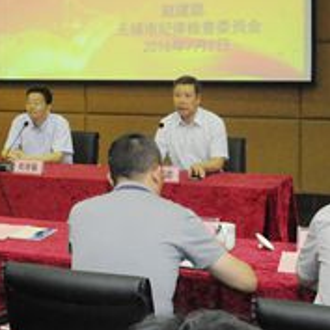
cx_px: -60
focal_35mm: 71
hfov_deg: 22.5
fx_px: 766
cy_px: 79
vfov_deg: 24.0
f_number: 5
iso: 3200
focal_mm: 18
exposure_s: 1/125
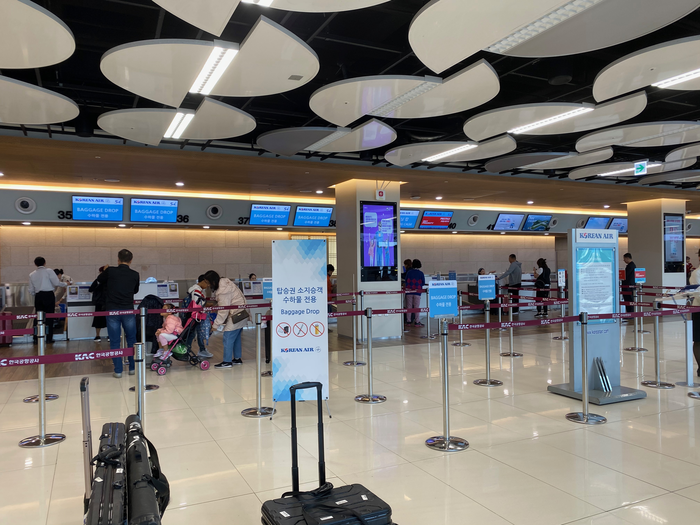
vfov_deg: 53.1
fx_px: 526
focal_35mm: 26
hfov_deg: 67.3
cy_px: 262
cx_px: 350
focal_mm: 4.25
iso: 64
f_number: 1.8
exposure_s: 1/120
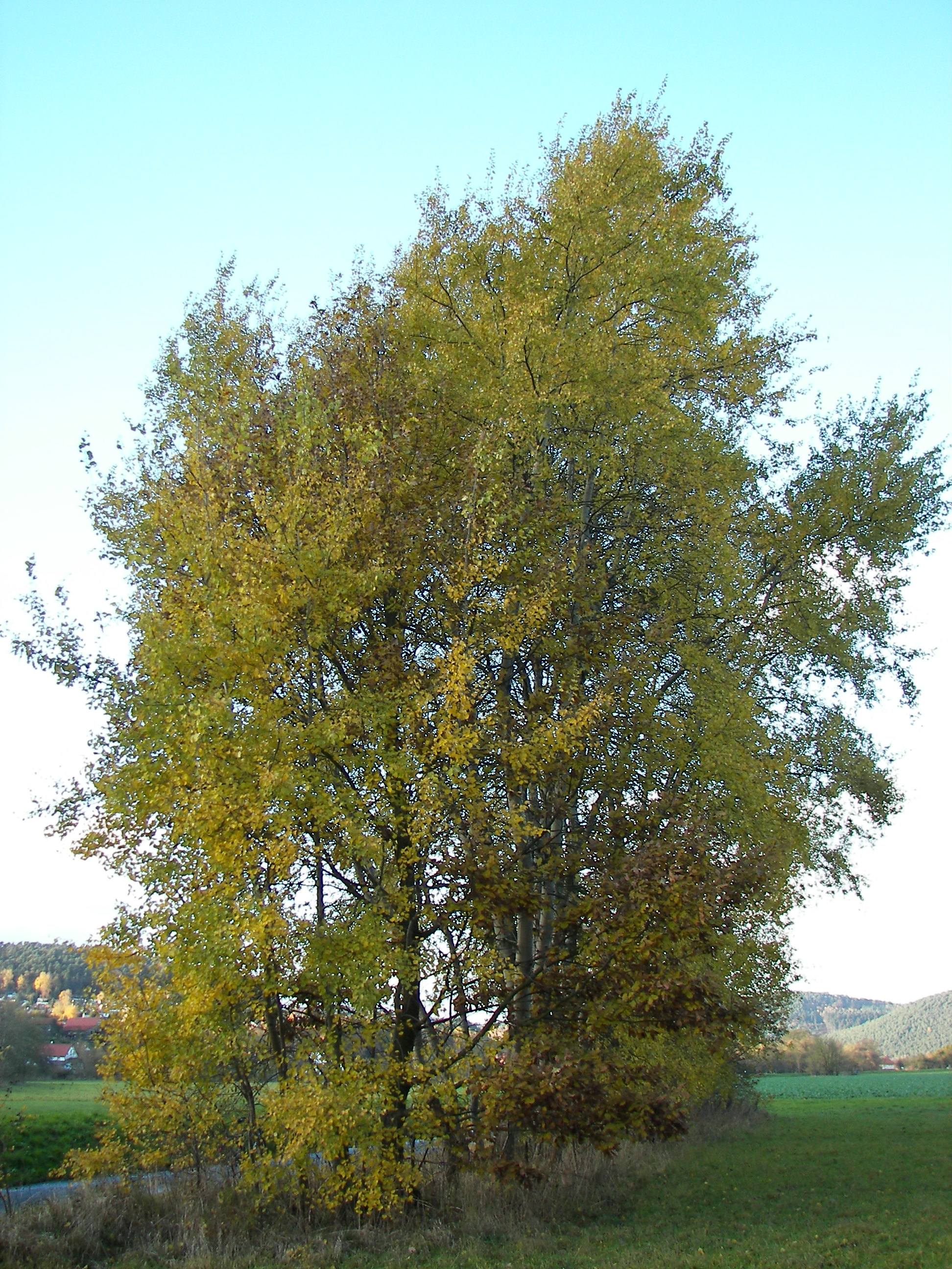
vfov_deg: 51.4
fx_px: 1320
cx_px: 476
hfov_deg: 39.7
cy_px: 634
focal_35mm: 36
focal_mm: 6
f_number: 2.8
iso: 50
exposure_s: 1/80
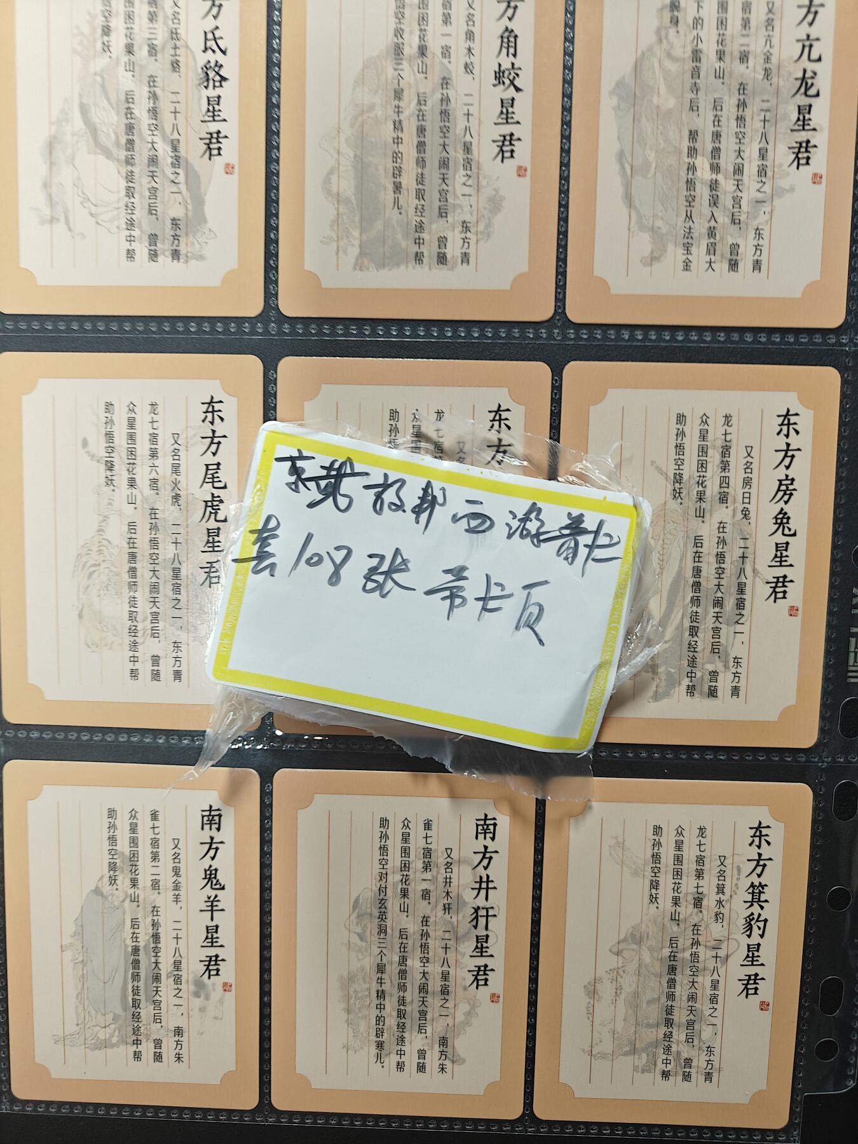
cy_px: 572
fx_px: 793
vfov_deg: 71.6
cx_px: 429
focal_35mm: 24
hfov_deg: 56.8
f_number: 1.8
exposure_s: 1/50
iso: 400
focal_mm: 5.59
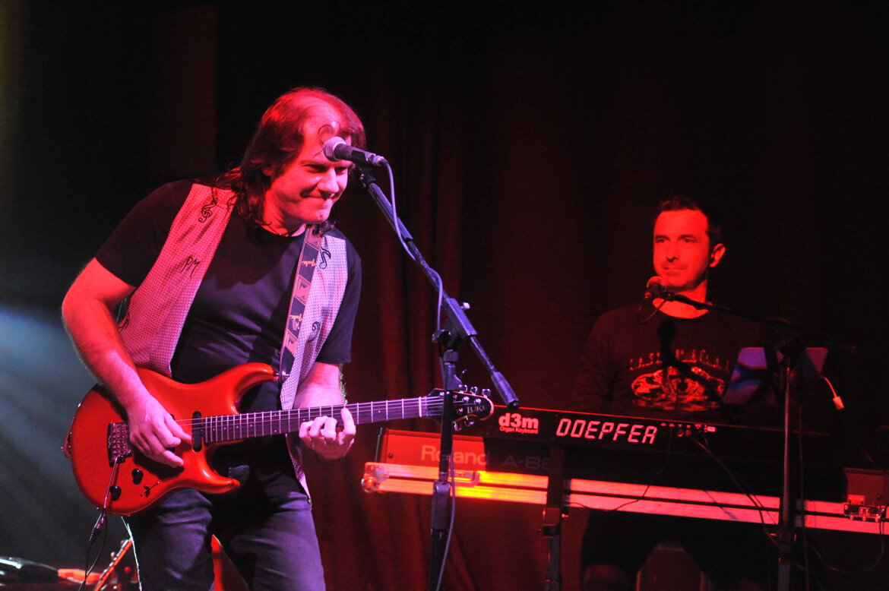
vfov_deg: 10.1
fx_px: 3331
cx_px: 444
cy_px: 296
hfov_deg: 15.2
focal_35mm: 135
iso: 5000
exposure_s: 1/60
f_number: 5.6
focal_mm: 135
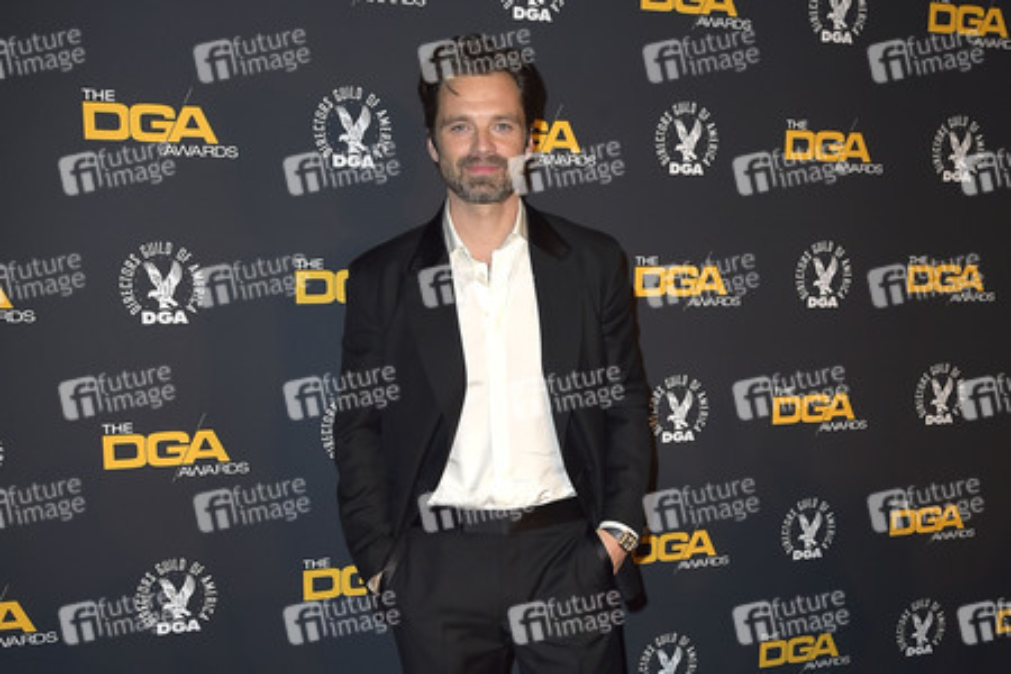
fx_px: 871
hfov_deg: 60.3
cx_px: 506
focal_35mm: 31
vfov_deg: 42.3
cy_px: 337
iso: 500
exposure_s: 1/250
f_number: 6.3
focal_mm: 31
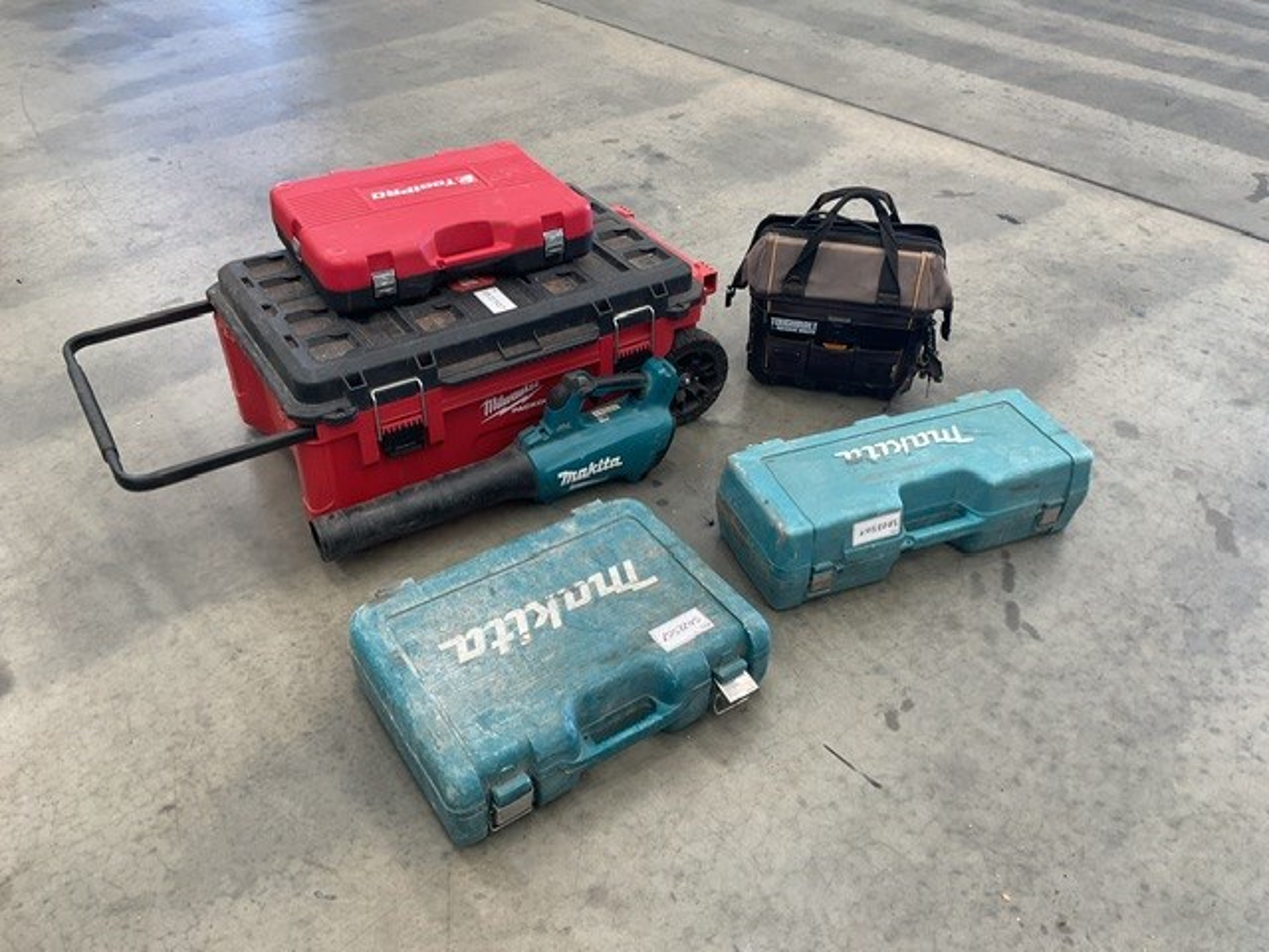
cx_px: 634
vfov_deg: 48.2
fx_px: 1063
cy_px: 476
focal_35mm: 29
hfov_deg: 61.7
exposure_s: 1/60
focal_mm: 3
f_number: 1.8
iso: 40
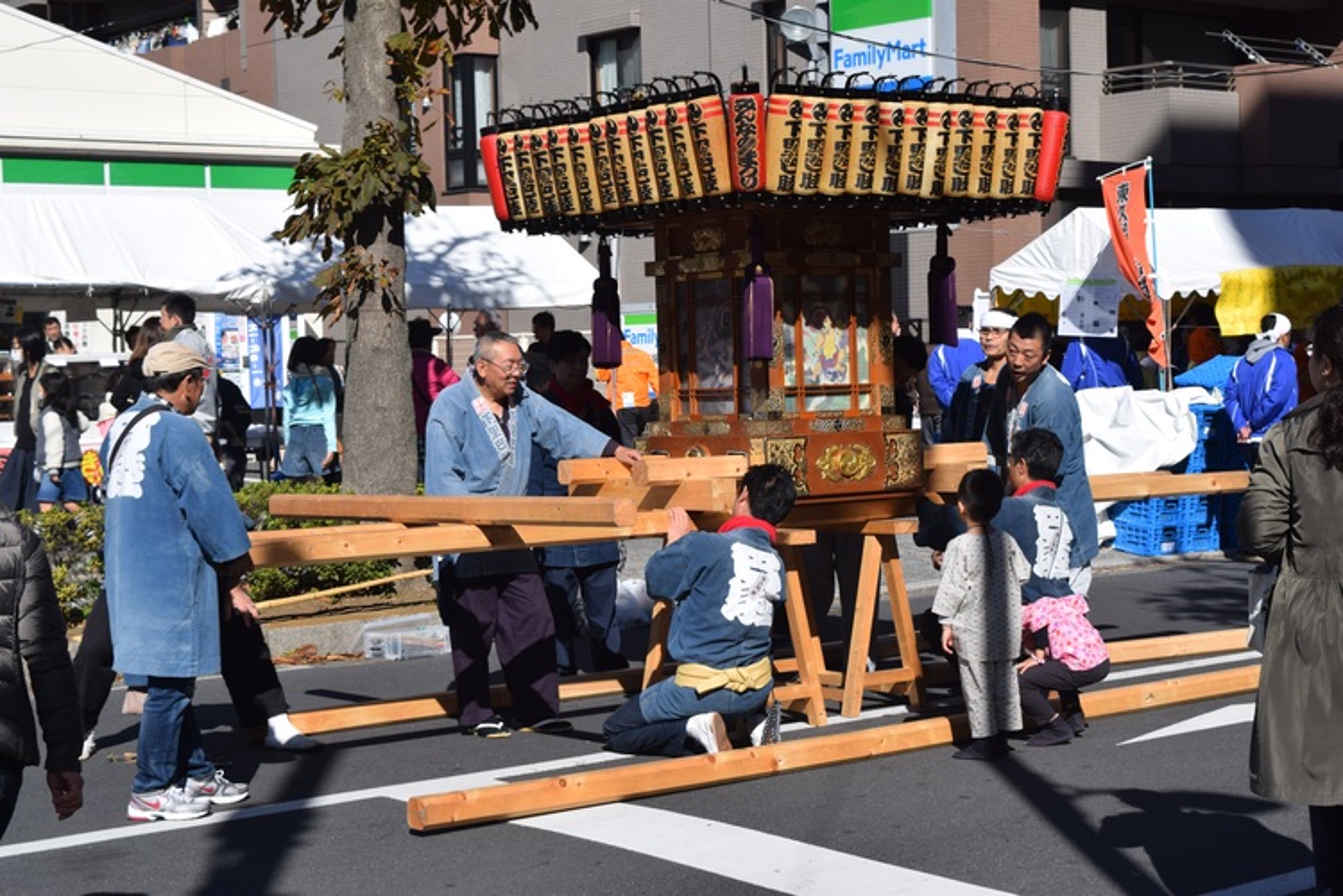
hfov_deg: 31.9
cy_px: 448
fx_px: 2350
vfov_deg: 21.6
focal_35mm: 63
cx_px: 672
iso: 200
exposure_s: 1/500
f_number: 11
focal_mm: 42
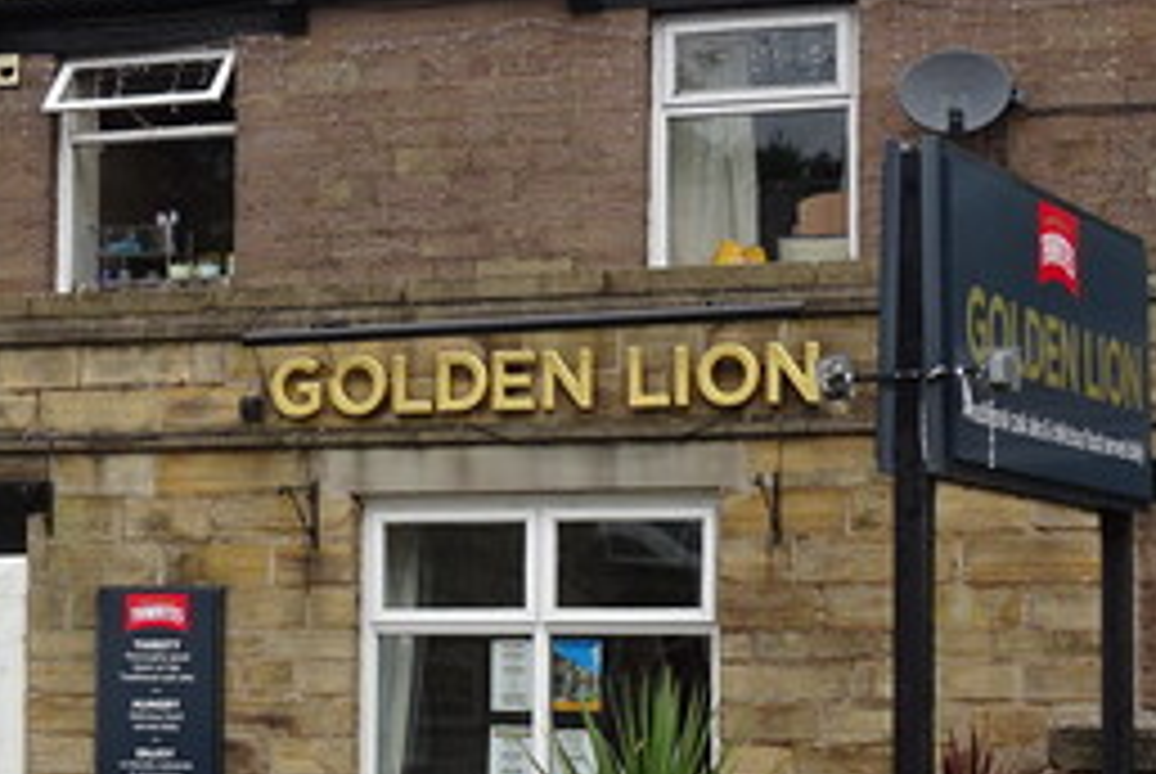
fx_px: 3408
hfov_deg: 19.2
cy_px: 450
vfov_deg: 12.9
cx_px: 490
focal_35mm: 106
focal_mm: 7.05
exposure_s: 1/125
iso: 80
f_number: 4
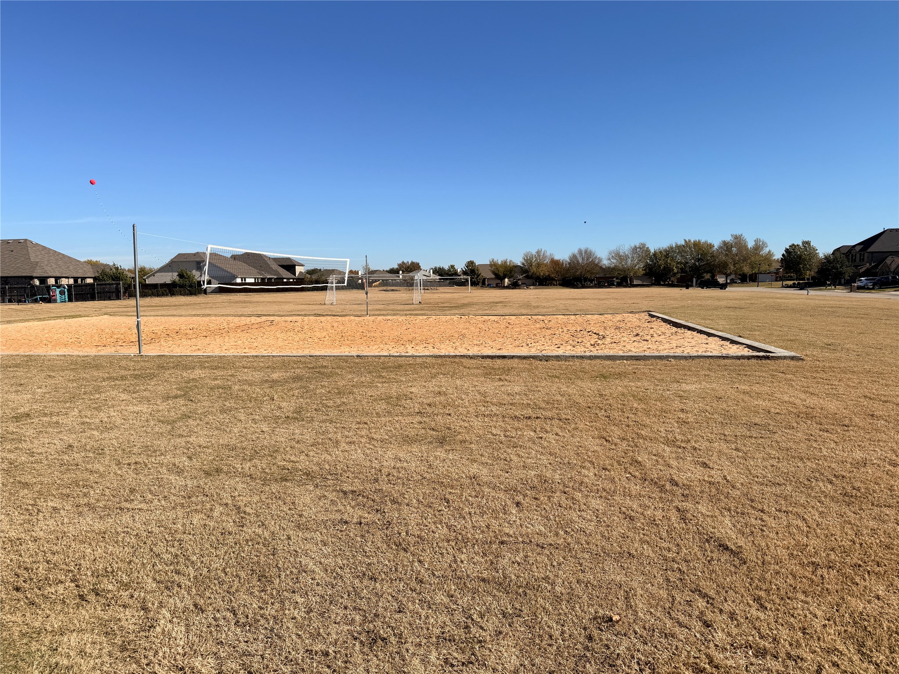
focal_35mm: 24
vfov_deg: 56.8
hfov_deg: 71.6
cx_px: 450
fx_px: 623
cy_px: 337
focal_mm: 6.76
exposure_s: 1/7353
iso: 80
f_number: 1.78
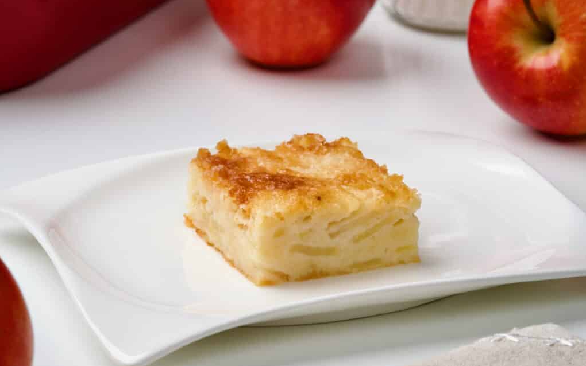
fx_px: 2811
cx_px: 294
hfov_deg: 11.9
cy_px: 194
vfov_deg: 7.5
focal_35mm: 176
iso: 100
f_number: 14
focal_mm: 172
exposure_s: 1/3
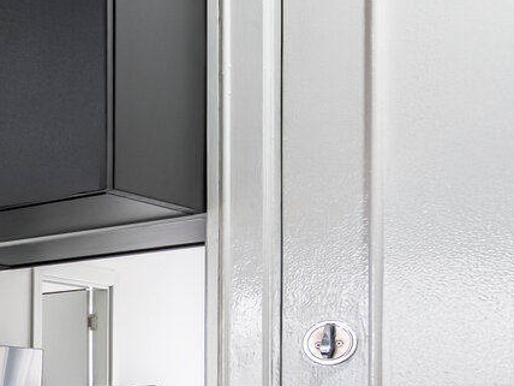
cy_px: 446
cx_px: -488
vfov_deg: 20.1
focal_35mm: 69
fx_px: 1025
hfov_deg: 18.9
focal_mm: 16
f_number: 7.1
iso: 800
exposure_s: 1/125
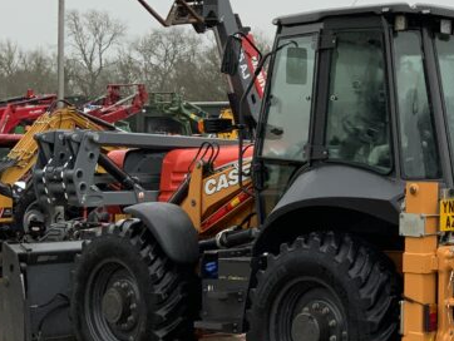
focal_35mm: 82
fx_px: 1076
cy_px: 153
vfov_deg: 18.0
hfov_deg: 21.8
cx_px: 569
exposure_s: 1/138
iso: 16
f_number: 1.8
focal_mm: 3
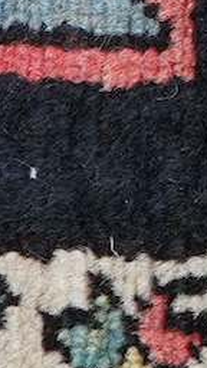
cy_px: -656
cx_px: 967
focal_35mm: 512
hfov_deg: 2.3
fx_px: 4996
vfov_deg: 4.1
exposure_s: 1/60
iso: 400
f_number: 7.1
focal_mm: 42
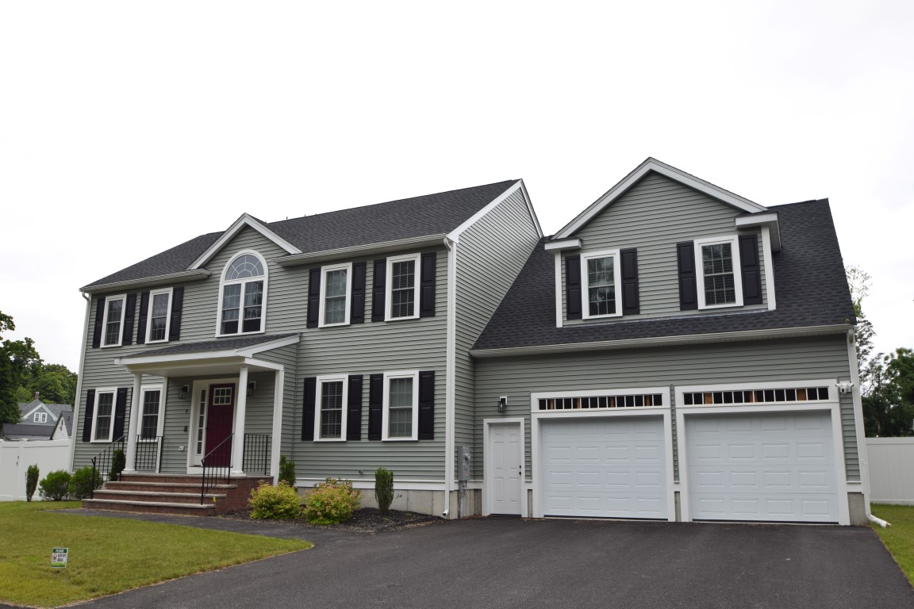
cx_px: 457
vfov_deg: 45.7
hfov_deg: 64.6
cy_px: 304
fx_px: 724
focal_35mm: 28
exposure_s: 1/200
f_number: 8
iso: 100
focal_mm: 19
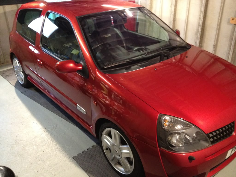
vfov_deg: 40.7
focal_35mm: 35
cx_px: 118
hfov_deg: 52.6
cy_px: 88
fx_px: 239
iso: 400
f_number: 2.4
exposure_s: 1/17
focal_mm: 4.3
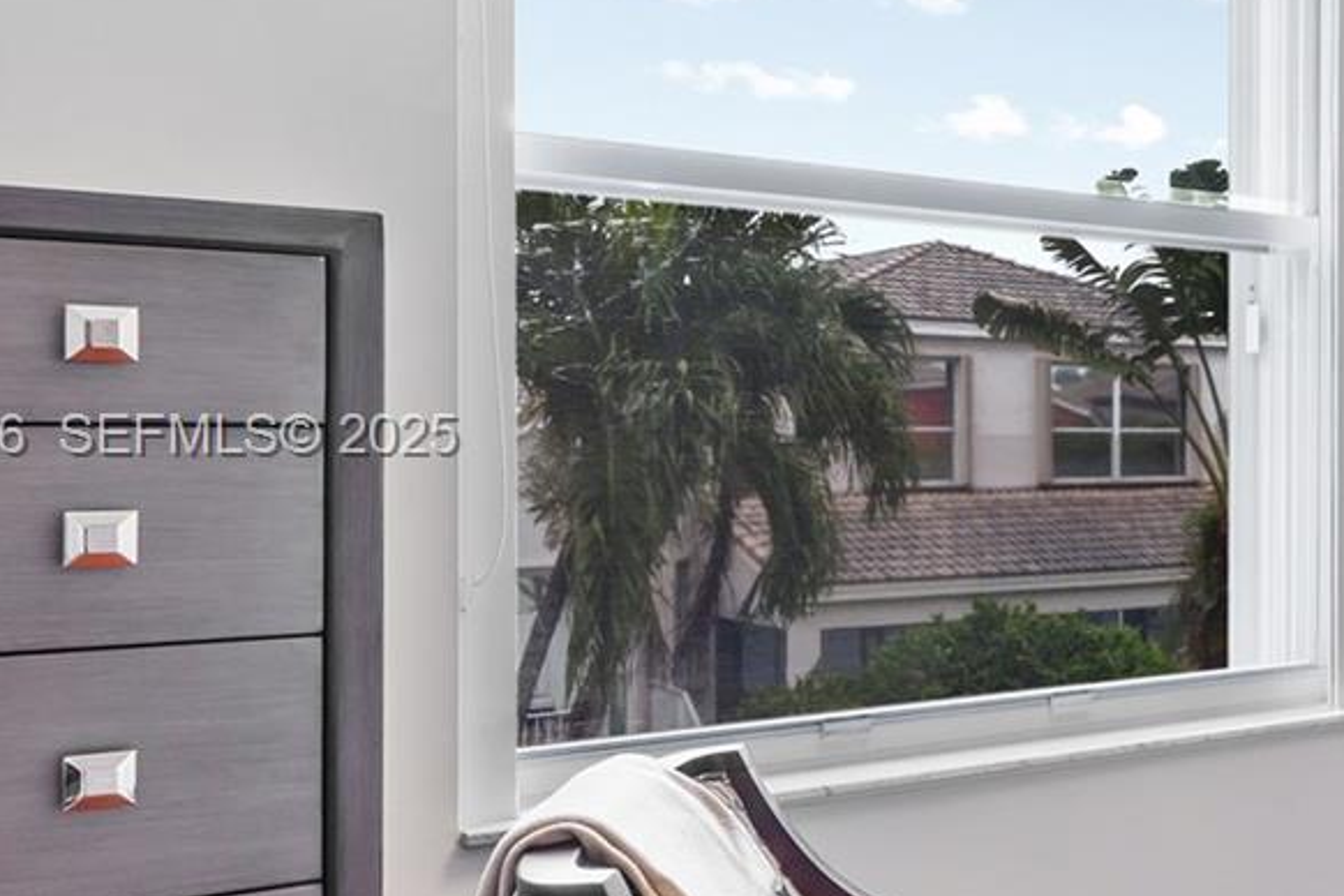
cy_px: 439
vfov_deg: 29.6
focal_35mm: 45
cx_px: 1586
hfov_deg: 35.0
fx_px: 1694
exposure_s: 1/2
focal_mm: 16.5
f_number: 13
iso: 250
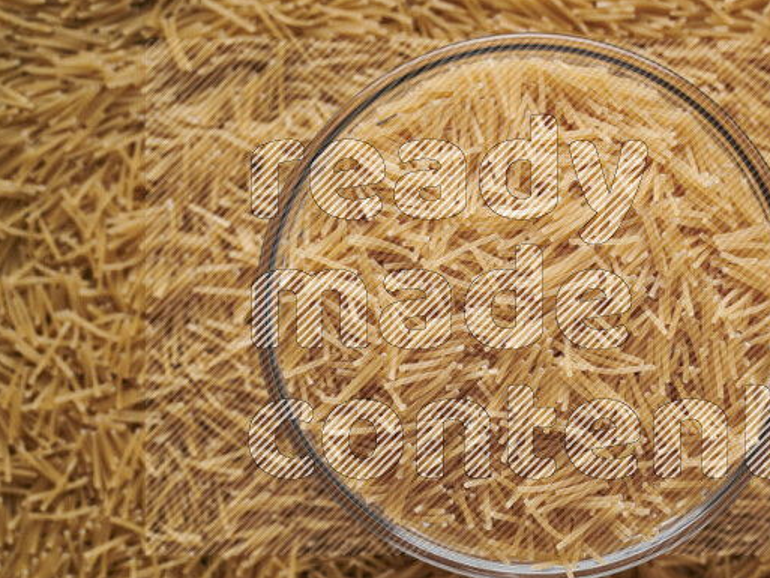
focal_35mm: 75
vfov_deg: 19.6
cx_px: 519
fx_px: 1669
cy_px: 297
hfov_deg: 25.8
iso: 160
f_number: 8
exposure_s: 1/100
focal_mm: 50
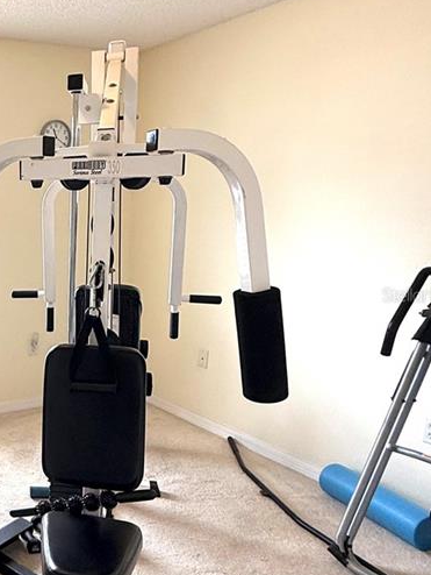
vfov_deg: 53.9
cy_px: 294
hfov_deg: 35.1
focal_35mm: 34
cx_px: -58
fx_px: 564
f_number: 2.2
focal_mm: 2.22
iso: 64
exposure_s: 1/120
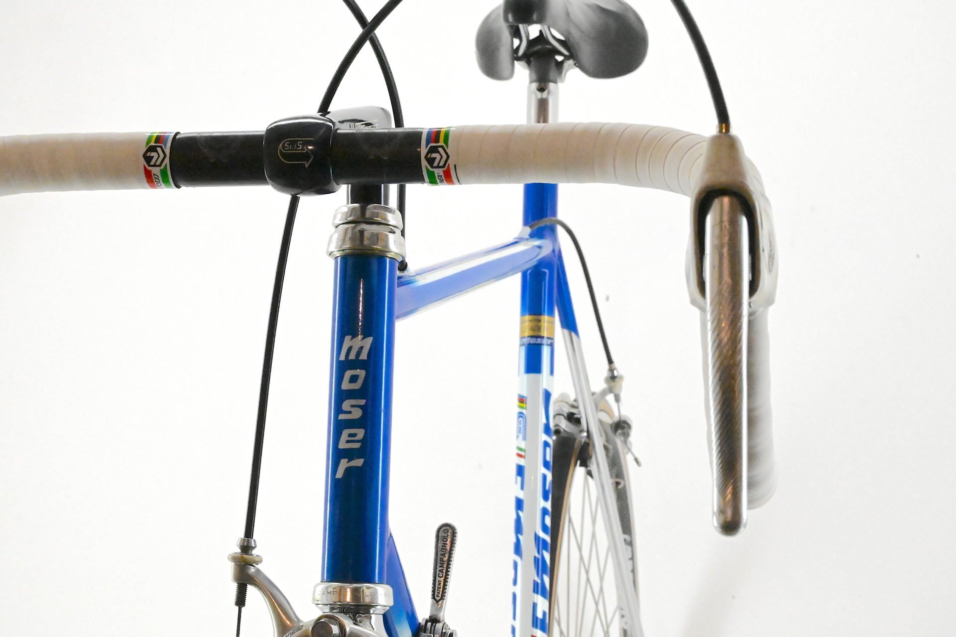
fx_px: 1858
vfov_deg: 19.4
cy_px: 318
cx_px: 478
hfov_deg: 28.9
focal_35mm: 70
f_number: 20
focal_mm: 70
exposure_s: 1/640
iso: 20000
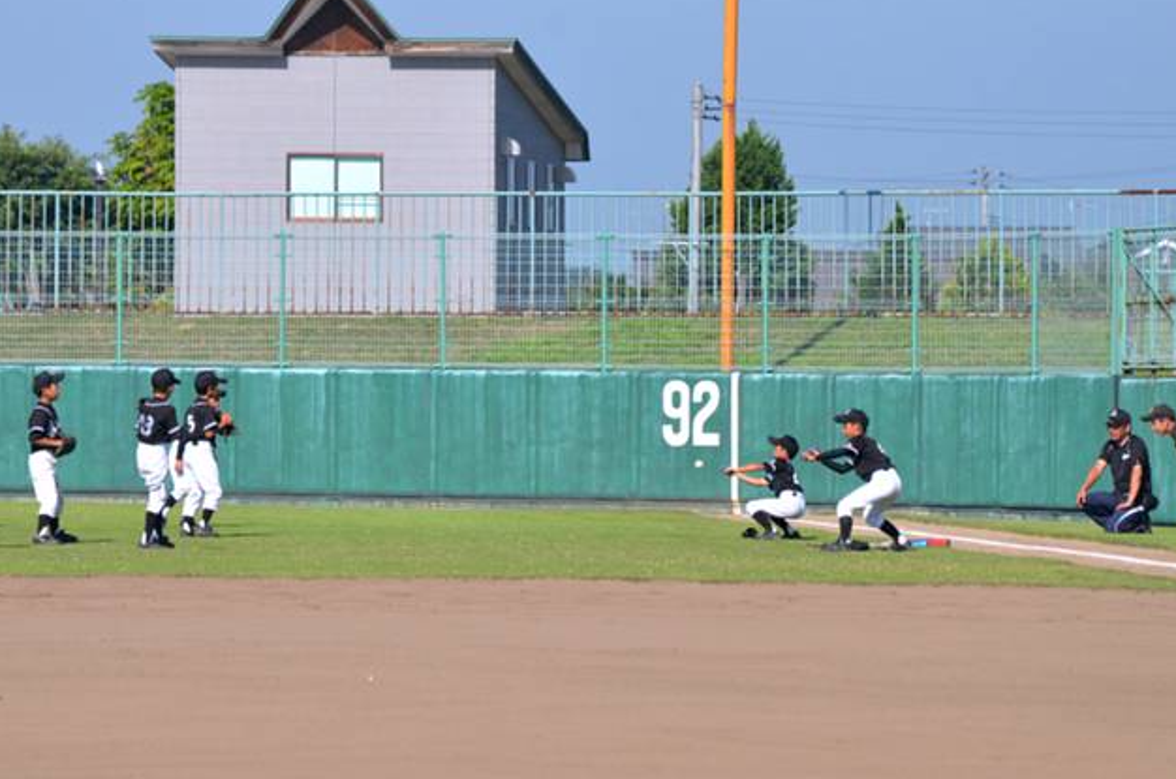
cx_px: 565
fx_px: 10630
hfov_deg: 6.3
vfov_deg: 4.2
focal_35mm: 326
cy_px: 364
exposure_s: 1/1600
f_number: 6.3
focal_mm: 170
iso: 400
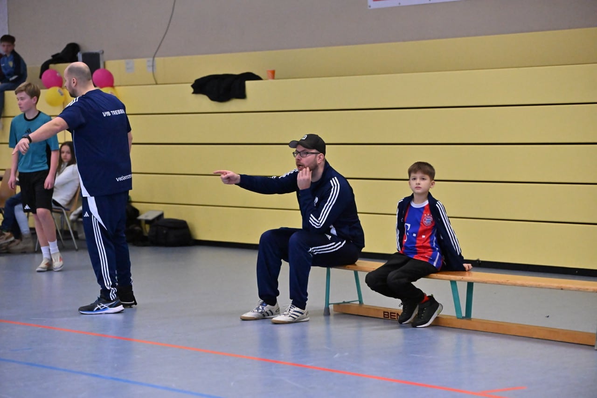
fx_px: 2073
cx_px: 298
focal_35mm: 125
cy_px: 199
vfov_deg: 11.0
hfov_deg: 16.4
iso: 8000
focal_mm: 125
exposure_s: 1/1250
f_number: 3.5
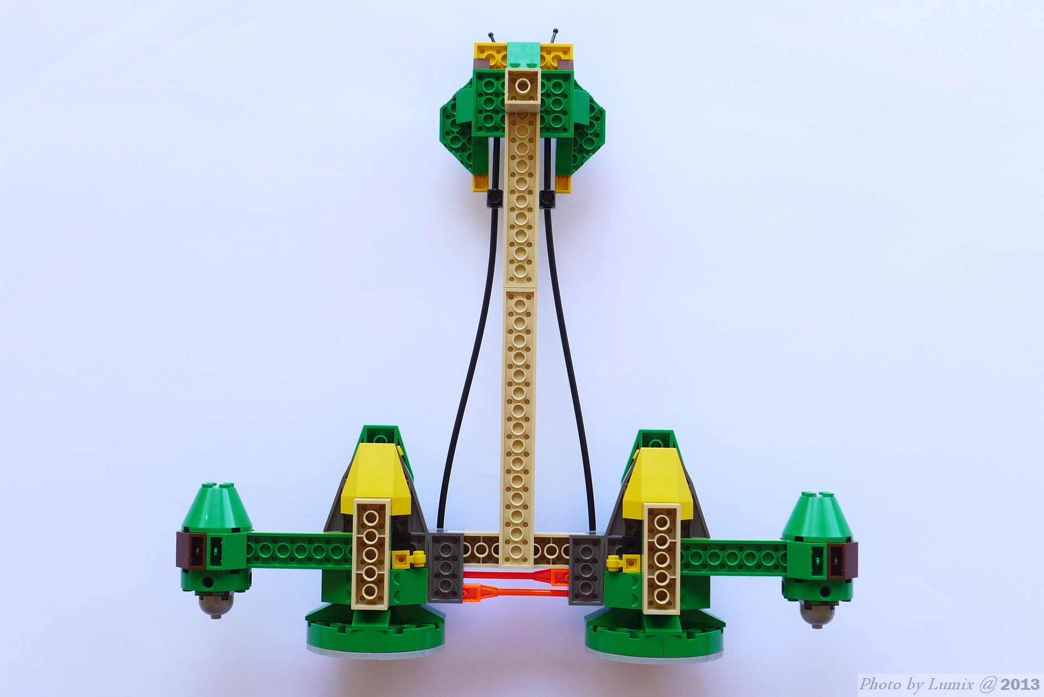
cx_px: 522
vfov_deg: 27.0
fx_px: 1450
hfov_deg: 39.6
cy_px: 348
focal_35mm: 50
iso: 80
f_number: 4
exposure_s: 1/25
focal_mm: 9.8
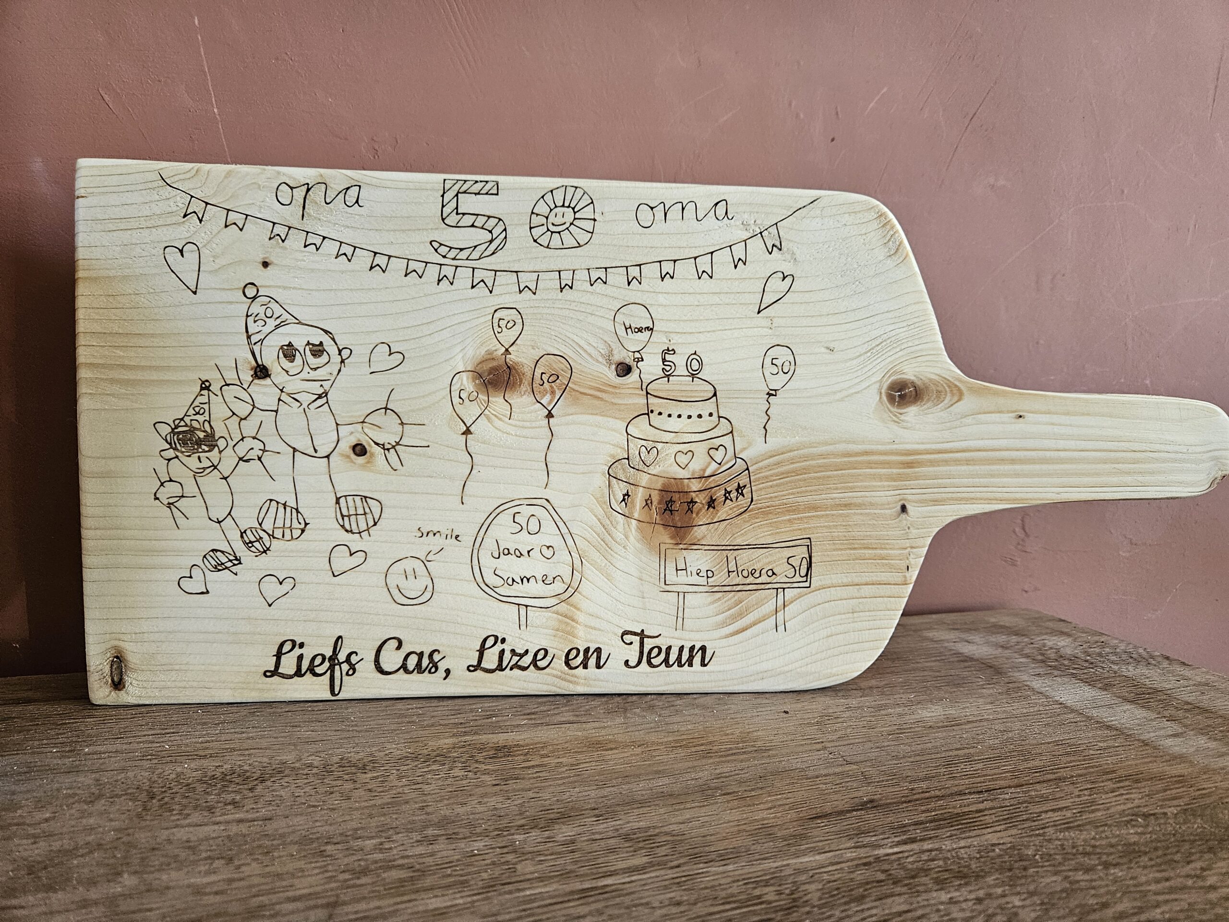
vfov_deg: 58.9
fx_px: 817
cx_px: 614
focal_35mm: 23
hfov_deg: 73.9
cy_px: 461
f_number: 1.8
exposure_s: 1/100
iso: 200
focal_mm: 5.4
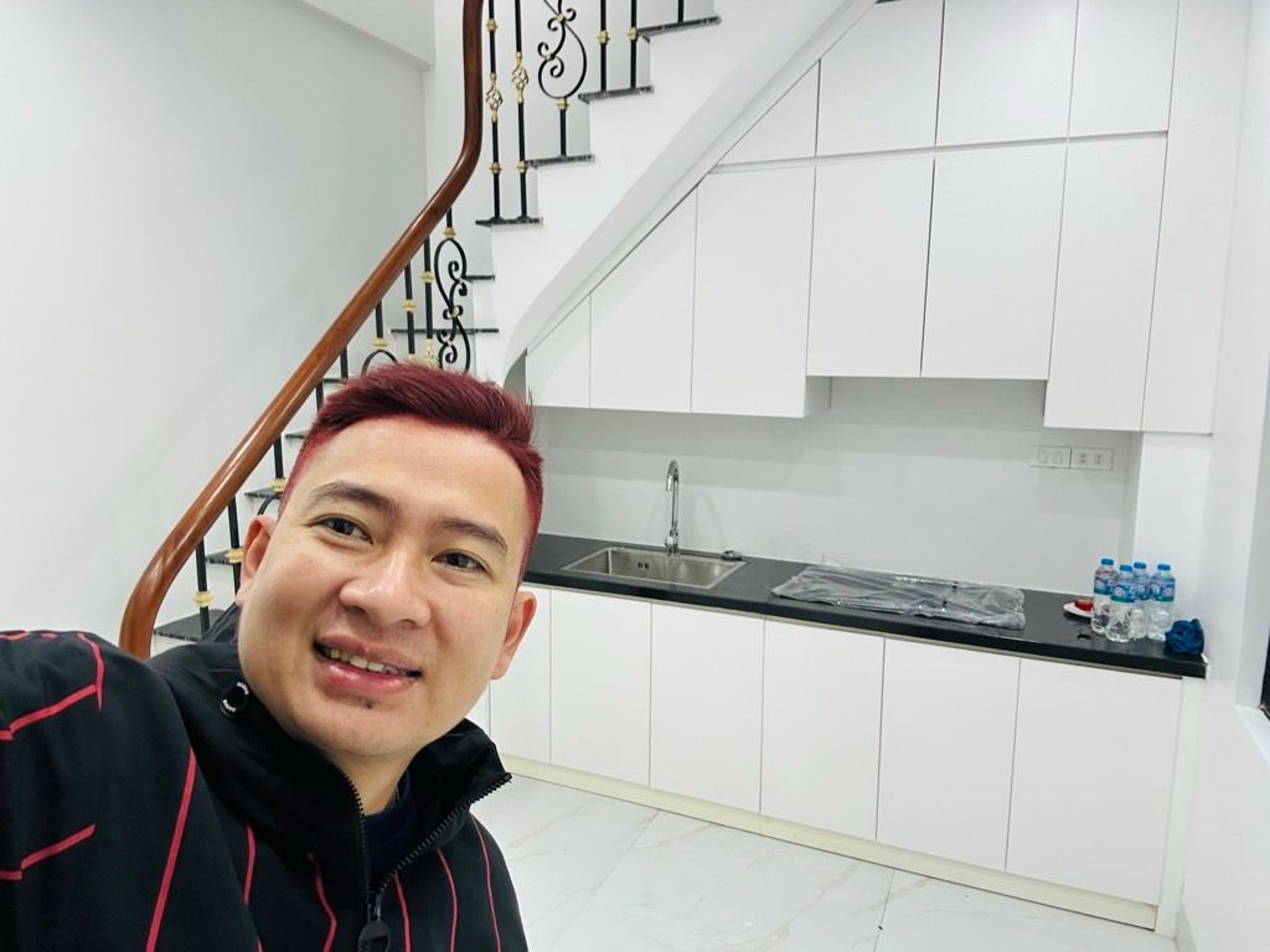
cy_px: 476
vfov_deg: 58.9
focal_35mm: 23
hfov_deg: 73.9
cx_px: 635
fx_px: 844
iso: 64
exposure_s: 1/50
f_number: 1.9
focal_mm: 2.69
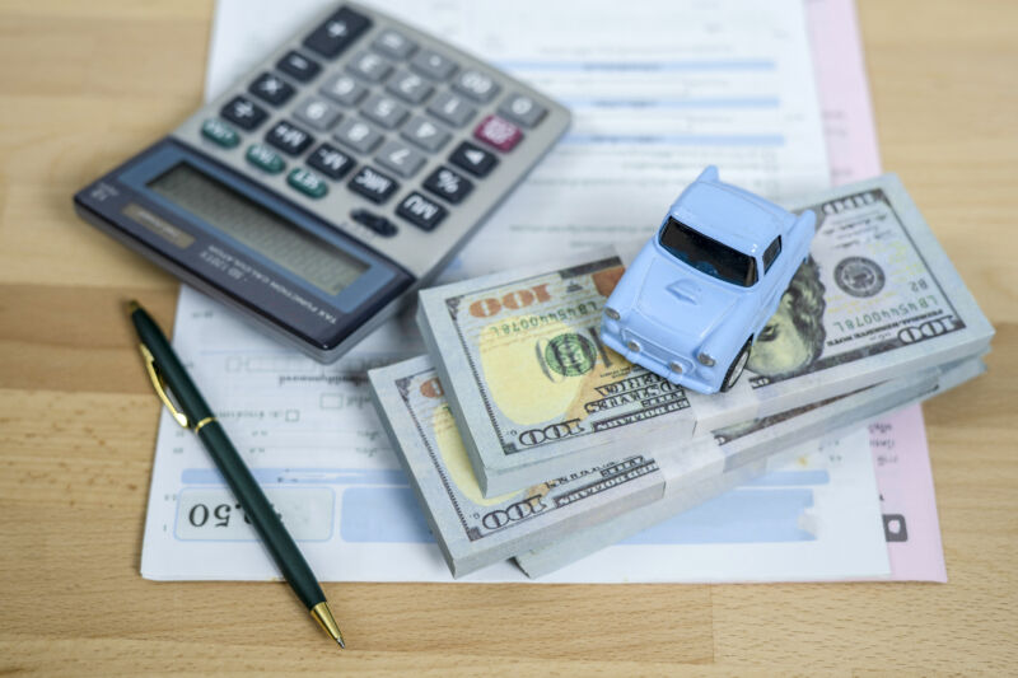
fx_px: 1414
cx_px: 509
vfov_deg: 27.0
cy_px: 339
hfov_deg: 39.6
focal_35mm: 50
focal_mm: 50
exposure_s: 1/125
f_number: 3.5
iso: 200
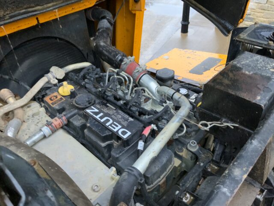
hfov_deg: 61.7
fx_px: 230
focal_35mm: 29
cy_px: 103
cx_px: 137
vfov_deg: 48.2
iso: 250
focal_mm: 3
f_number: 1.8
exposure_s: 1/60
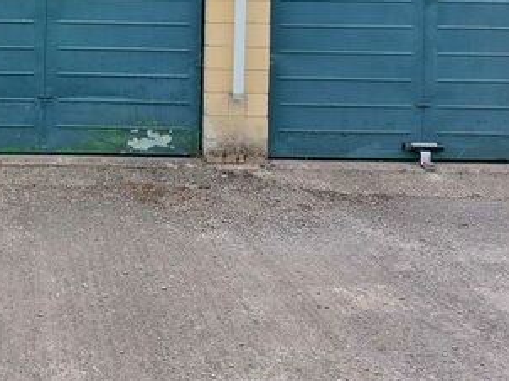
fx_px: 852
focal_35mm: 58
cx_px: 57
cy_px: -4
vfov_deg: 24.0
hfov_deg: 31.8
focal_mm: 5.23
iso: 25
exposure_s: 1/163
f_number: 1.8
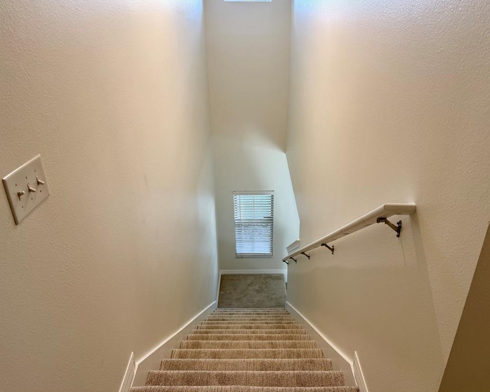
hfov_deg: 66.0
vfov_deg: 54.9
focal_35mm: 26
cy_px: 193
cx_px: 262
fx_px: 377
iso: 160
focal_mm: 6.76
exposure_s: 1/120
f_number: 1.78
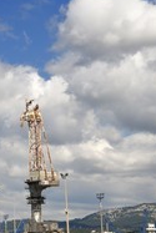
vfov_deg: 17.5
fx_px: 759
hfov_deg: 11.1
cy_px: 128
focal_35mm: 117
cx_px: -103
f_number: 11
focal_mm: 52
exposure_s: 1/500
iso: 200
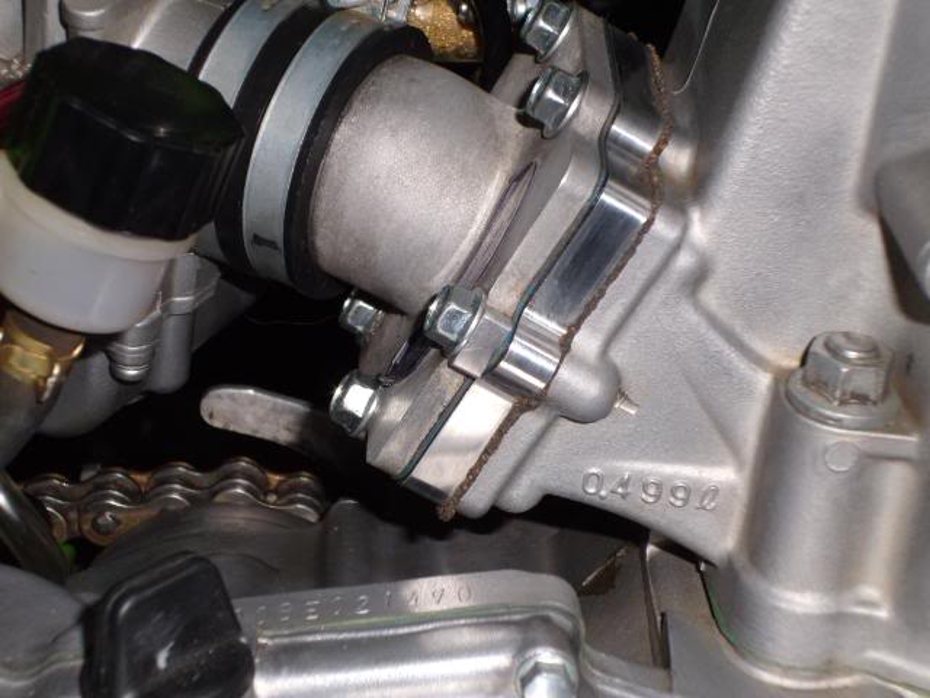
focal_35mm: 92
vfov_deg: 16.1
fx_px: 2472
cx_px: 465
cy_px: 349
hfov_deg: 21.3
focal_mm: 19.77
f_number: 5.6
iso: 100
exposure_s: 1/60
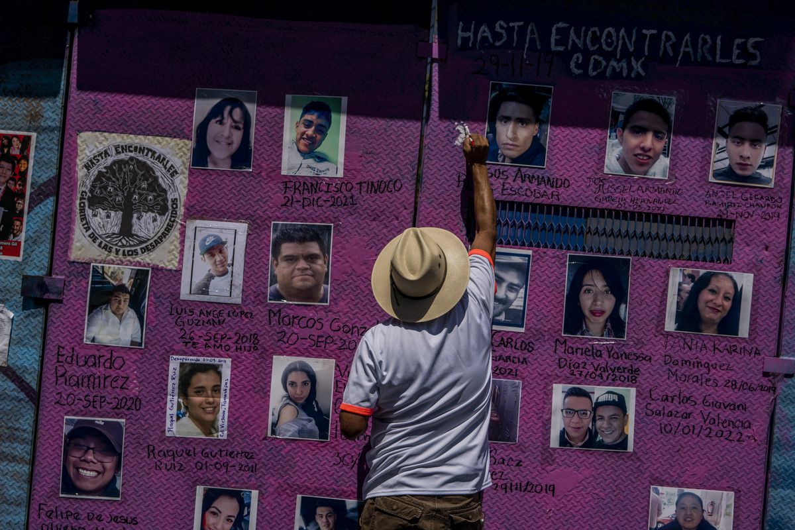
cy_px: 265
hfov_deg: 37.9
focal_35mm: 52
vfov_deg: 25.8
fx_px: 1159
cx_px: 398
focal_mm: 35
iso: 100
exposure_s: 1/3200
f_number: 5.6
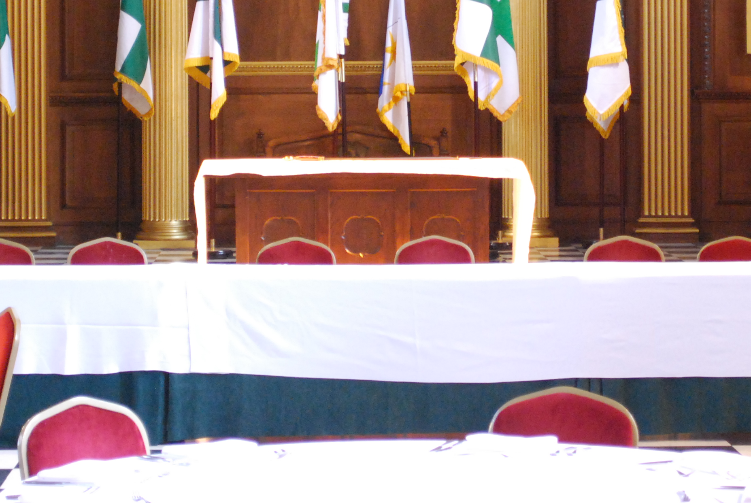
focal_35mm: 144
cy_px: 53
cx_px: 379
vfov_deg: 9.5
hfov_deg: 14.2
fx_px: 3008
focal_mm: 46
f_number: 5.3
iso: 1600
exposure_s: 1/25
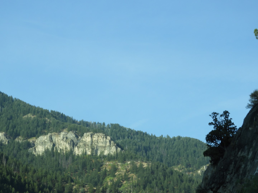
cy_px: 96
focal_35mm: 105
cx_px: 129
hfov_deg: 18.7
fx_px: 783
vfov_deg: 14.1
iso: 100
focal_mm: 18.8
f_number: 4.8
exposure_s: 1/320
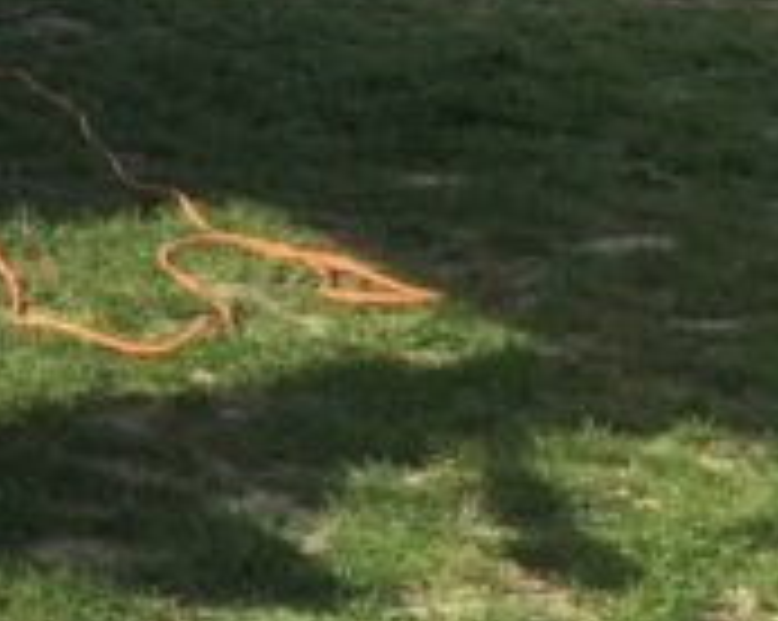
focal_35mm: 168
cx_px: -1372
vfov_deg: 8.9
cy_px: -351
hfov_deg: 9.5
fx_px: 3864
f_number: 2.2
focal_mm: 4.15
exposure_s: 1/1464
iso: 32
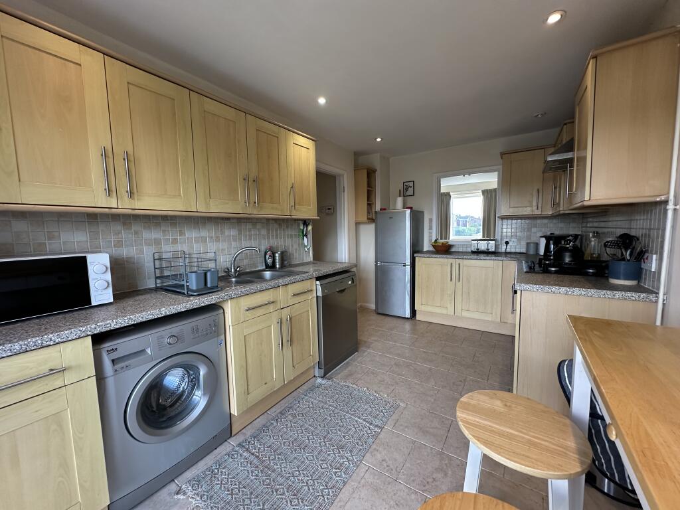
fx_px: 275
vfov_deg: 85.7
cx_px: 340
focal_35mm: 14
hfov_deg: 102.1
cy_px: 255
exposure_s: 1/100
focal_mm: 2.22
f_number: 2.2
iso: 160
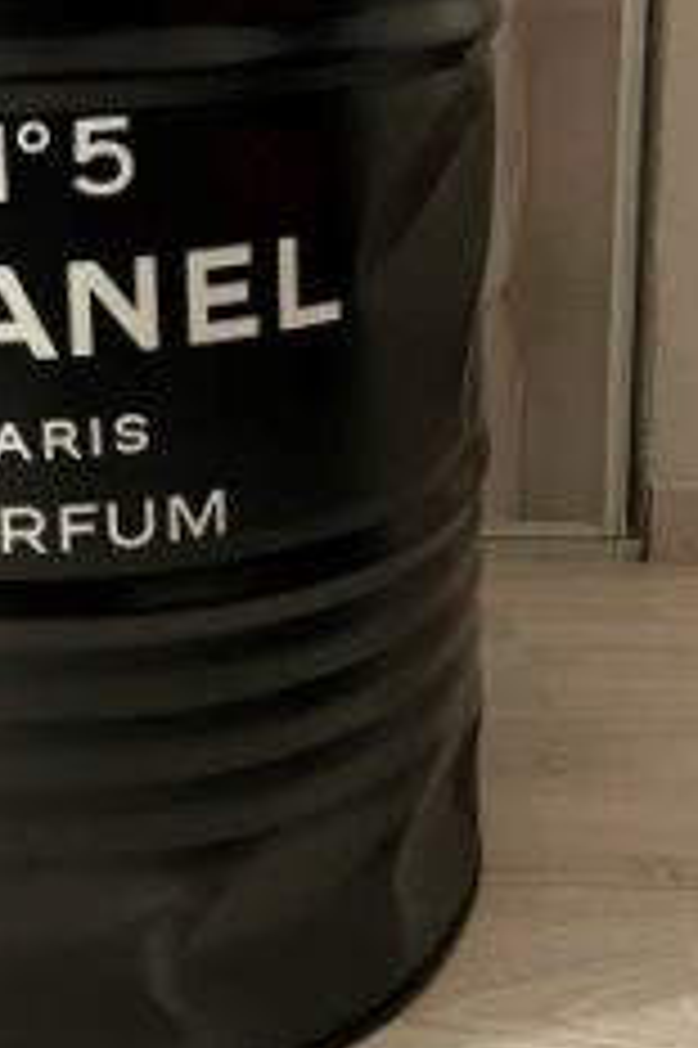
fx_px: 1514
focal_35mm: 52
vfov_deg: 36.8
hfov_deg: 24.7
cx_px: -9
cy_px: 202
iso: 640
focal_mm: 4.2
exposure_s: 1/25
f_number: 1.6
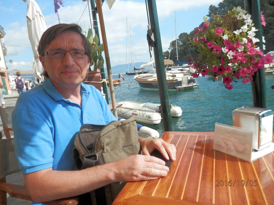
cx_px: 137
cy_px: 102
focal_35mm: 25
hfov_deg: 69.4
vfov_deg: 54.9
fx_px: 198
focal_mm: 4.5
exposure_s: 1/80
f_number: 8.7
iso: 80
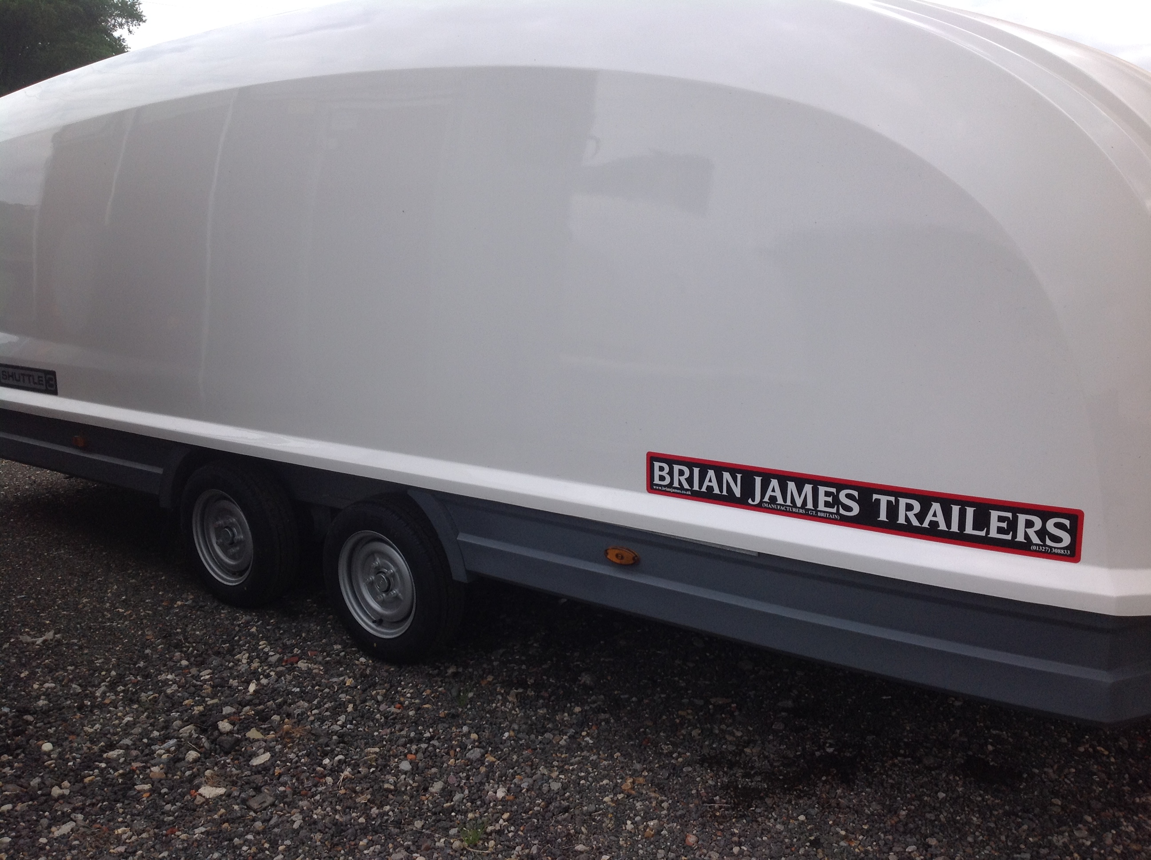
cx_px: 576
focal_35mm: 35
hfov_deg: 52.7
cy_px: 430
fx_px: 1162
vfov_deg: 40.6
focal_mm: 4.28
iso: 50
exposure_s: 1/1043
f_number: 2.4
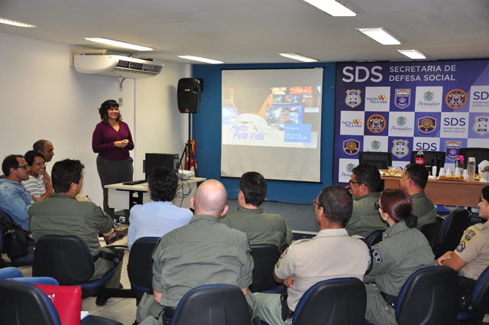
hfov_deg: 41.2
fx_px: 651
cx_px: 244
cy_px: 162
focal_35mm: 48
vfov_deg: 28.0
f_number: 4.2
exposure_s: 1/80
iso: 640
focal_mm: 32
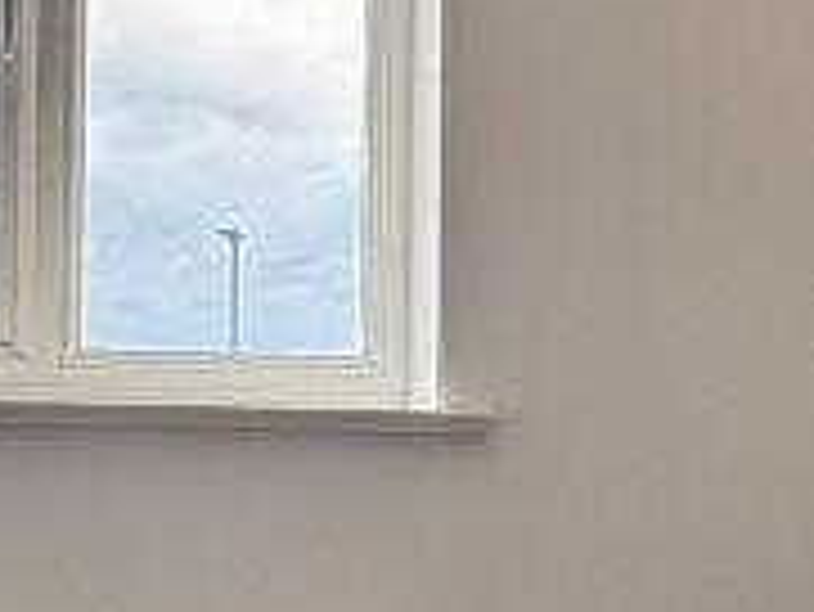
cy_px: 522
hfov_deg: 24.0
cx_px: 738
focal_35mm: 79
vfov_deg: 18.4
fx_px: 1859
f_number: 2.2
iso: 160
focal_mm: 2.22
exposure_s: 1/99
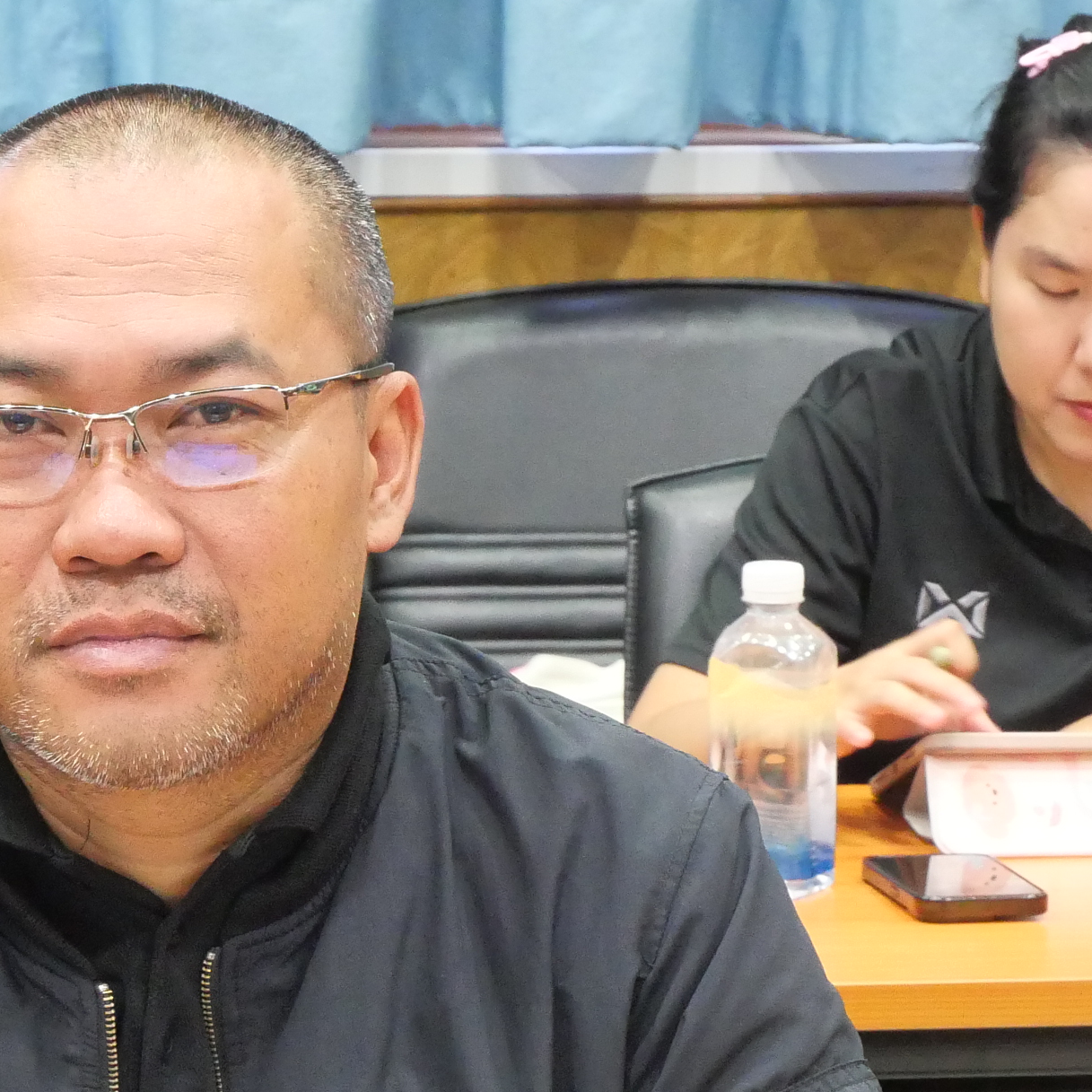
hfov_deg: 7.4
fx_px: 8423
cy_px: 908
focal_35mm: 236
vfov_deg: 7.4
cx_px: 248
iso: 3200
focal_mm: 44
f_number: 8
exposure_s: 1/15
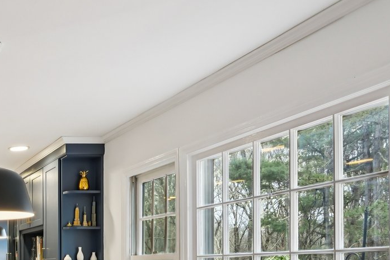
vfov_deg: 26.6
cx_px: -123
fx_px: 509
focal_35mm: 47
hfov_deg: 31.6
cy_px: 280
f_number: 8
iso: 400
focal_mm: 16
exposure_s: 1/8
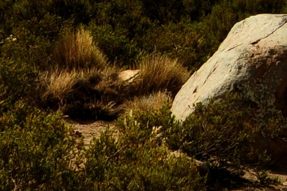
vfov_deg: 2.9
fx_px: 3678
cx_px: 446
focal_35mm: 462
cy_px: -367
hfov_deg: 4.4
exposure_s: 1/400
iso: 200
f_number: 11
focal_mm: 44
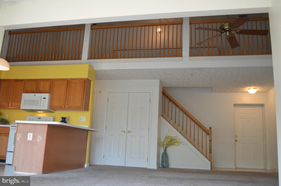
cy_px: 93
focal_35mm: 33
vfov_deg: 39.8
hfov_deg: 57.3
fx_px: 257
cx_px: 140
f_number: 4.5
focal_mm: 22
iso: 400
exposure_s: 1/80
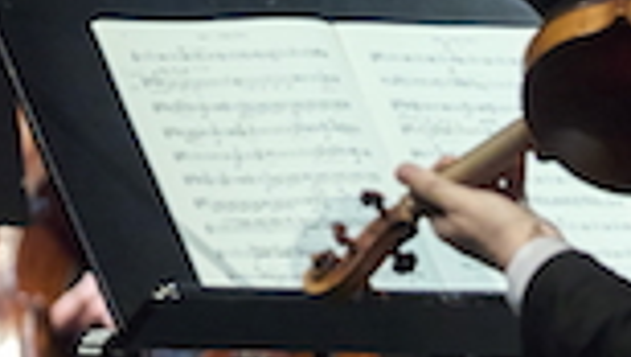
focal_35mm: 1161
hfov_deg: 1.9
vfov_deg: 1.1
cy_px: 109
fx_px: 19442
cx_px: -156
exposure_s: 1/200
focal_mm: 170.7
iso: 2000
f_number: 3.2
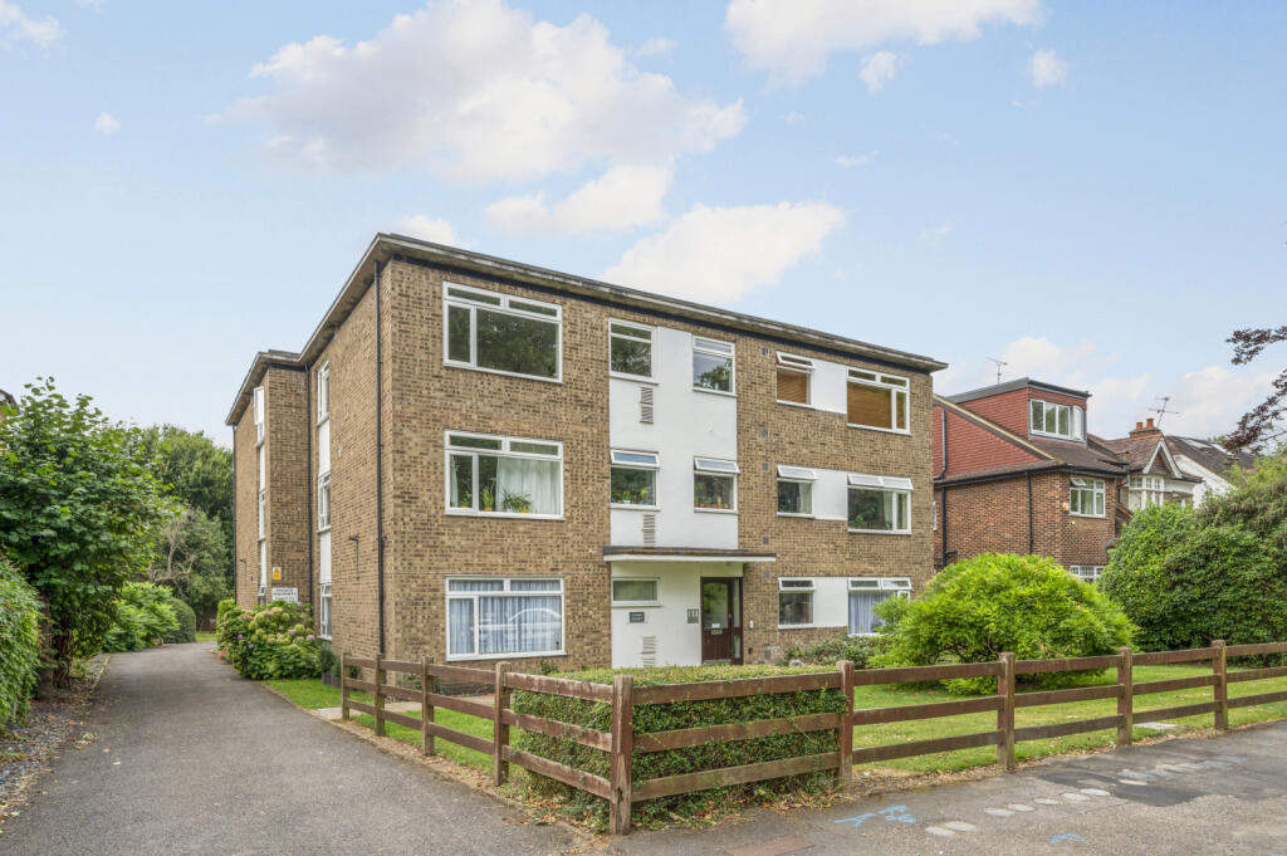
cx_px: 644
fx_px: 732
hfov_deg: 82.6
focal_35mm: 20
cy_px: 428
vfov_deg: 60.6
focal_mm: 20.5
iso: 250
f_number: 8
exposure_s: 1/160
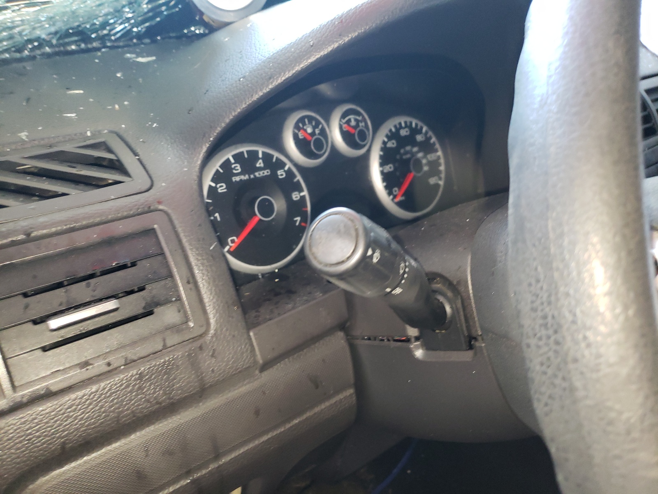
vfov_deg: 53.1
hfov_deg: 67.3
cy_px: 247
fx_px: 494
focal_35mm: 26
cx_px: 329
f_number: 1.5
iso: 245
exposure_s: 1/30
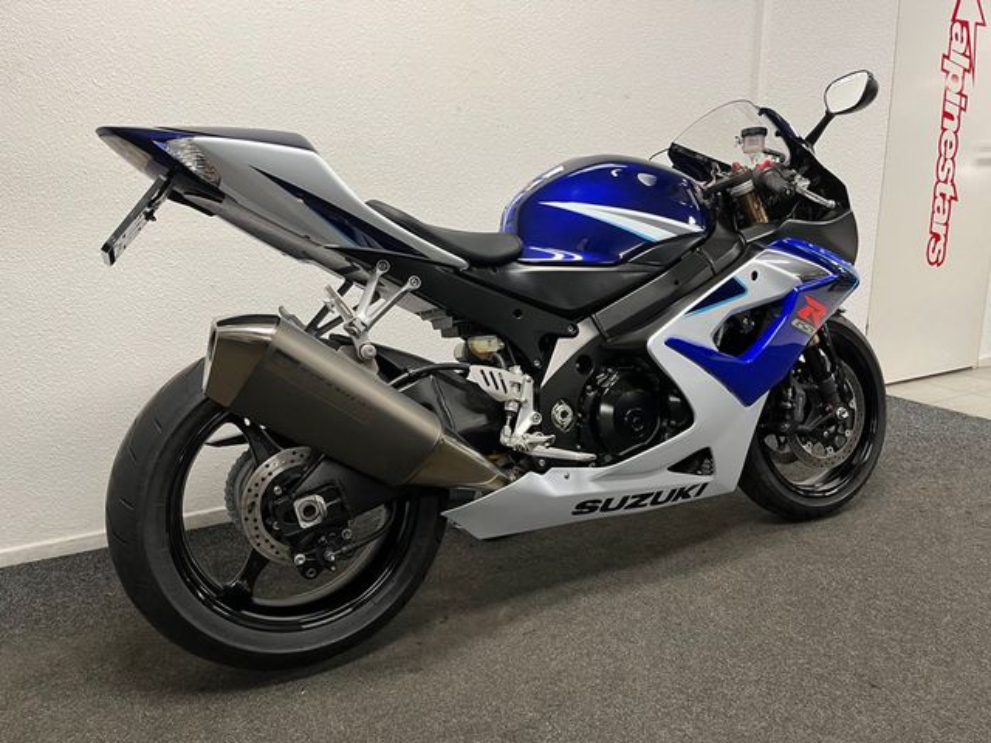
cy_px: 372
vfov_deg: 53.1
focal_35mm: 26
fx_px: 744
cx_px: 496
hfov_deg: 67.3
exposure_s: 1/50
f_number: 1.6
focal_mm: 5.1
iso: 100
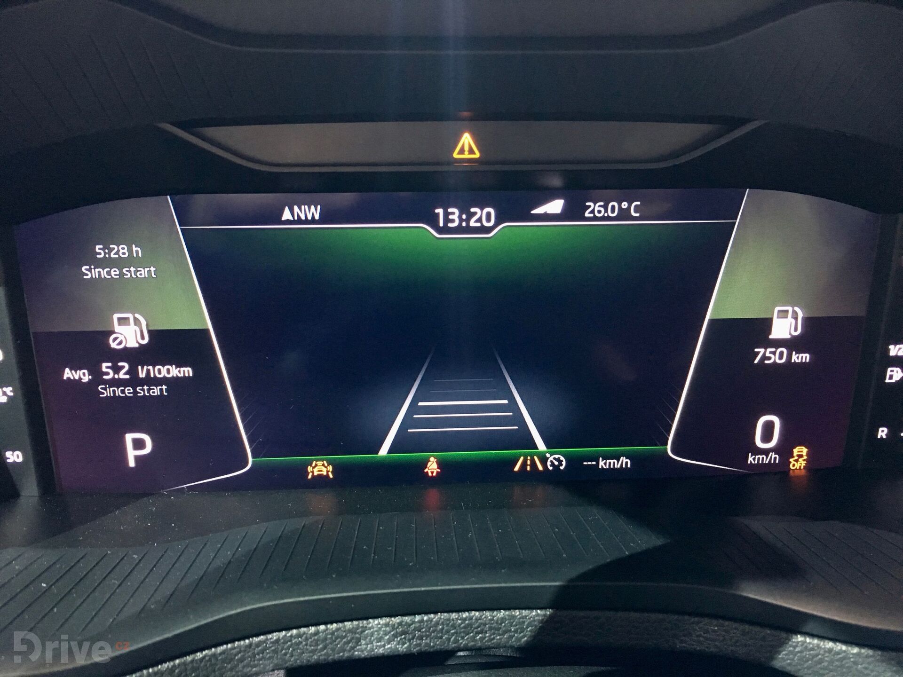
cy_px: 338
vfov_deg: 48.2
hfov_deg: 61.7
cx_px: 452
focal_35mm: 29
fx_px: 756
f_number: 2.2
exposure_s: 1/20
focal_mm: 4.15
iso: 200
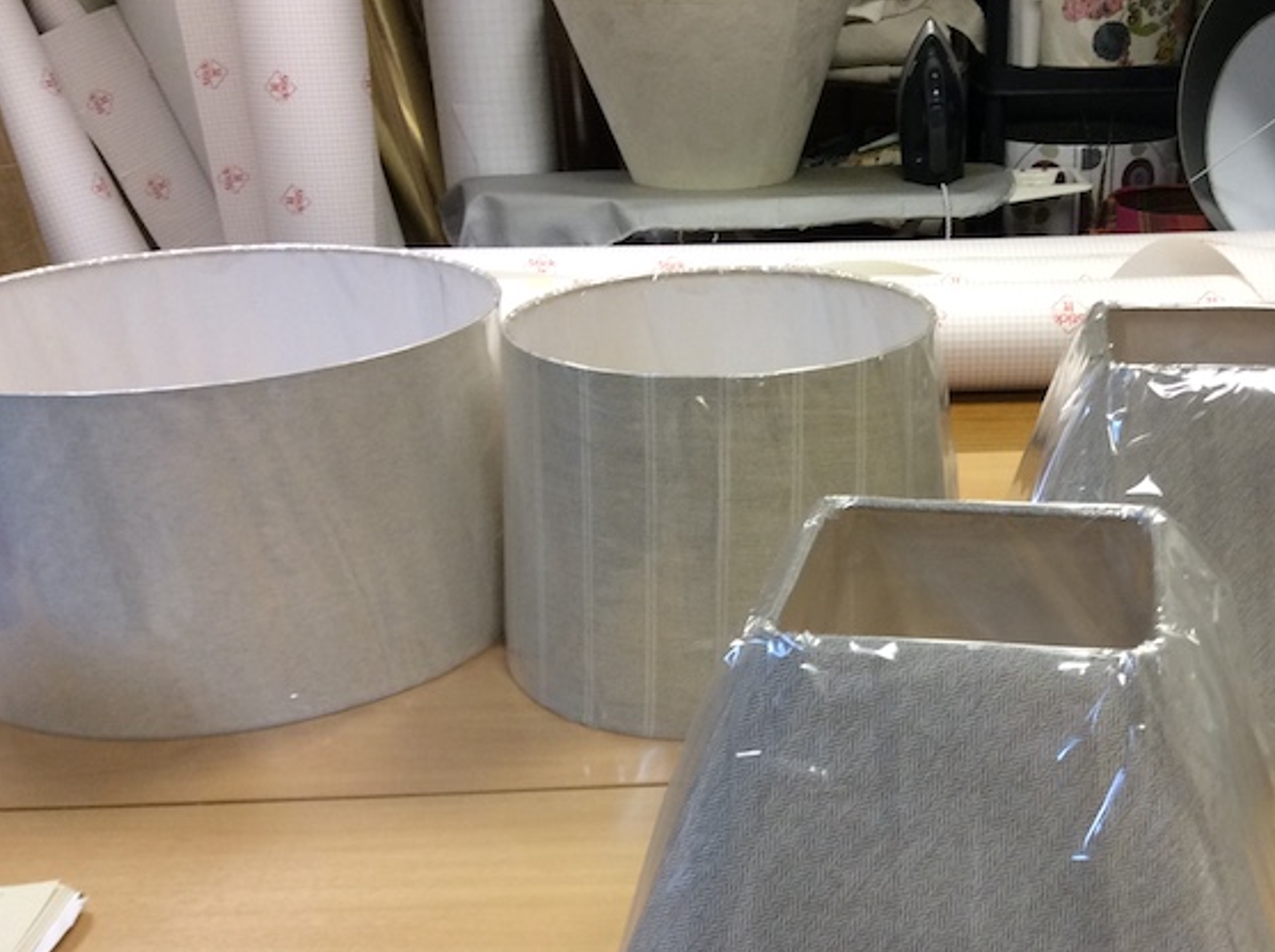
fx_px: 1692
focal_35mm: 46
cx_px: 888
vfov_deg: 31.4
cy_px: 556
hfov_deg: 40.6
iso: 64
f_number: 2.4
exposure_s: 1/25
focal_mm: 3.3
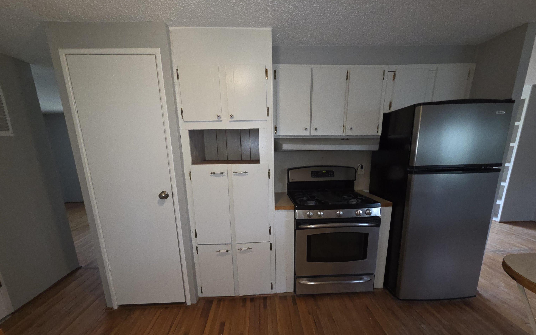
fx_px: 205
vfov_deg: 77.8
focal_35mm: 14
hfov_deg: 105.3
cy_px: 199
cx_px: 271
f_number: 2.2
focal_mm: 2.2
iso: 320
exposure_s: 1/60
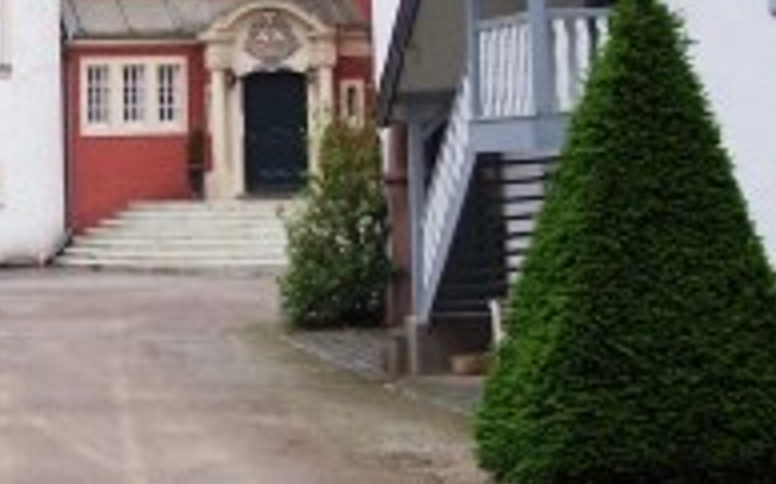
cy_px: -12
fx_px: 2177
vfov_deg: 12.5
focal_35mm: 103
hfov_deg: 20.0
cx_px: 160
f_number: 3
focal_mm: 7
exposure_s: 1/350
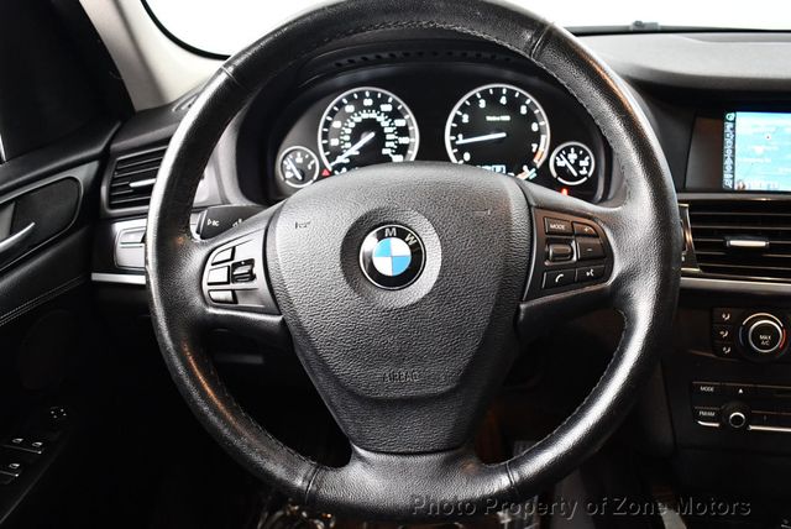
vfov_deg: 36.9
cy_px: 264
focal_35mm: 36
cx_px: 396
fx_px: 792
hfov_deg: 53.1
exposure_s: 1/60
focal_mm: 18
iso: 3200
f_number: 3.5
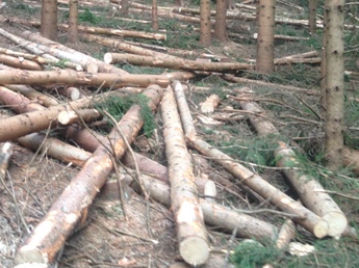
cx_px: 65
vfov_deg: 22.0
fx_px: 673
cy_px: 20
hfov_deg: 29.1
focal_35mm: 65
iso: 64
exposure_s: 1/20
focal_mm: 4.28
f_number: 2.4
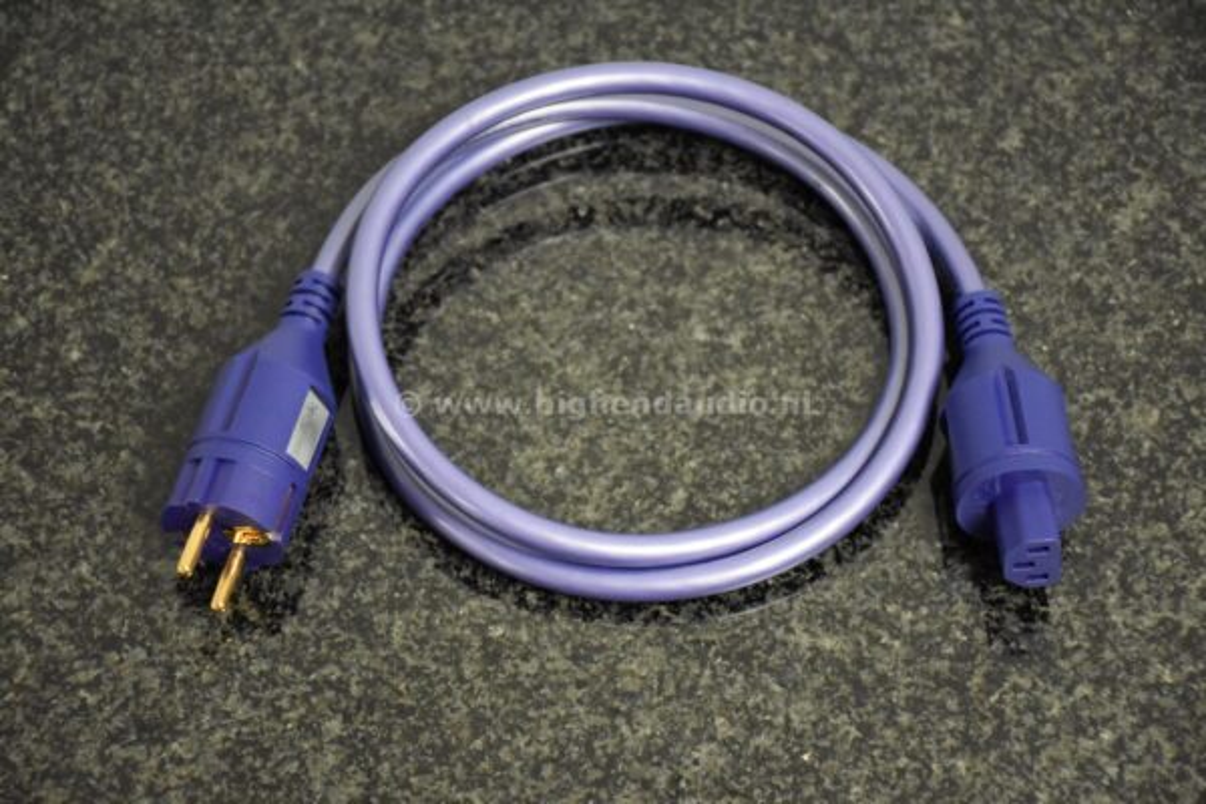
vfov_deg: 12.2
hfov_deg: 18.2
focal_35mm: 112
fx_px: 3768
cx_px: 603
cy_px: 402
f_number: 5
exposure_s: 1/60
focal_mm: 75
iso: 5000
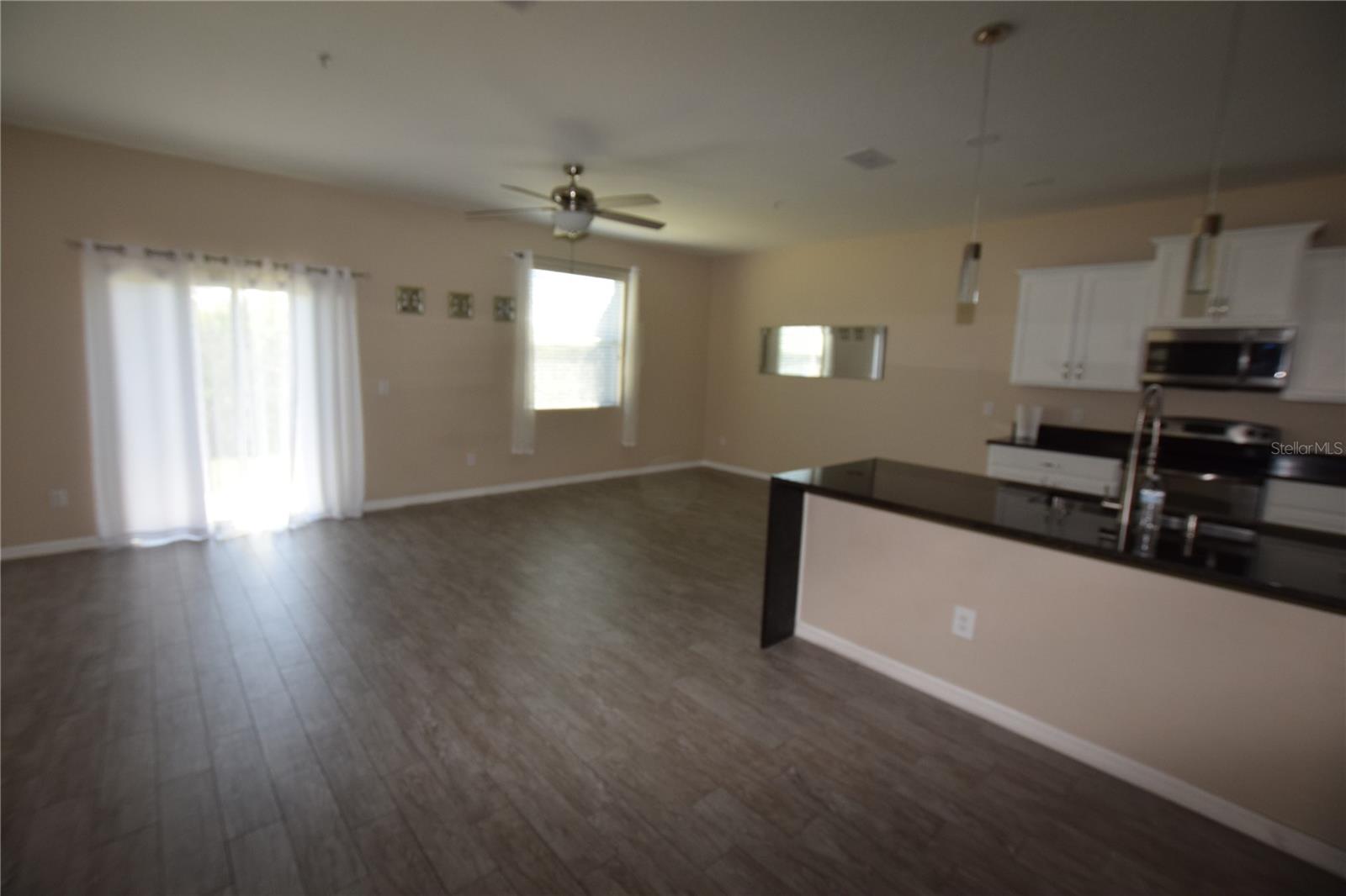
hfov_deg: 100.4
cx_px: 673
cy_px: 448
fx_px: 561
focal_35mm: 15
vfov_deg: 77.3
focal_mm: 10
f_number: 5.6
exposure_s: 1/125
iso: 640
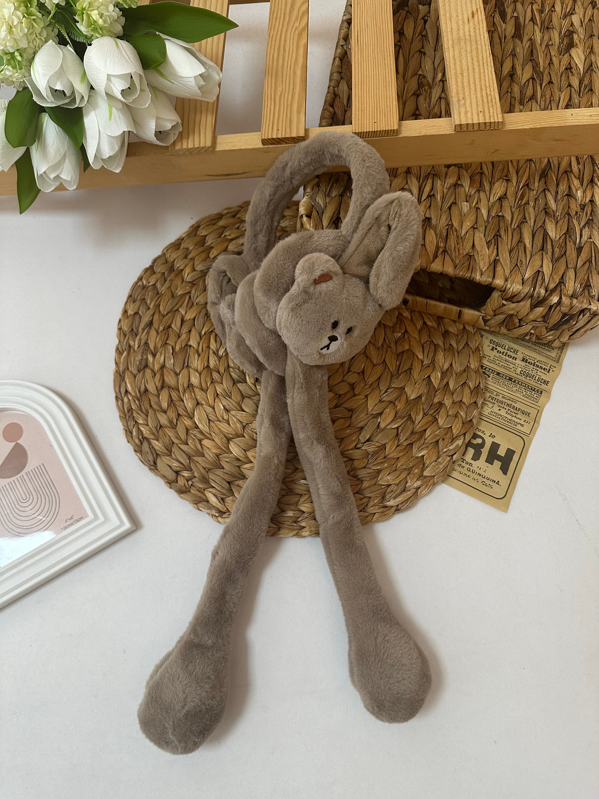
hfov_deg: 56.8
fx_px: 554
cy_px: 400
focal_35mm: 24
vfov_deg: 71.6
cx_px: 300
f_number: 1.78
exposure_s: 1/94
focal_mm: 6.86
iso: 250
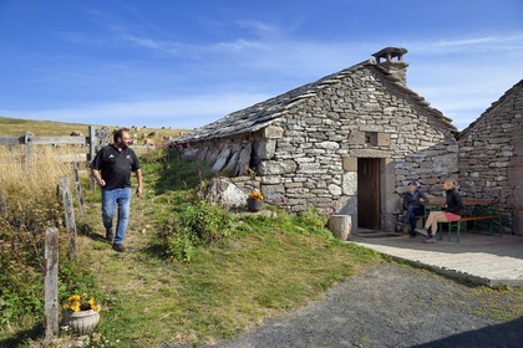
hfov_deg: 63.7
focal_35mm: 29
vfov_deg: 45.0
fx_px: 421
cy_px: 174
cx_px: 262
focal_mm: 29
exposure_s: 1/400
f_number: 10
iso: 200
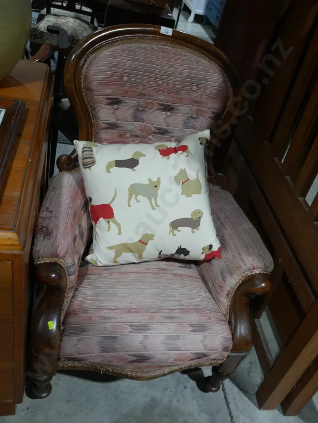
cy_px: 212
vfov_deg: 56.8
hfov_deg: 44.2
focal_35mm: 32
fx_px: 392
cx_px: 159
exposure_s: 1/60
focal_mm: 16
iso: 200
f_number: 4
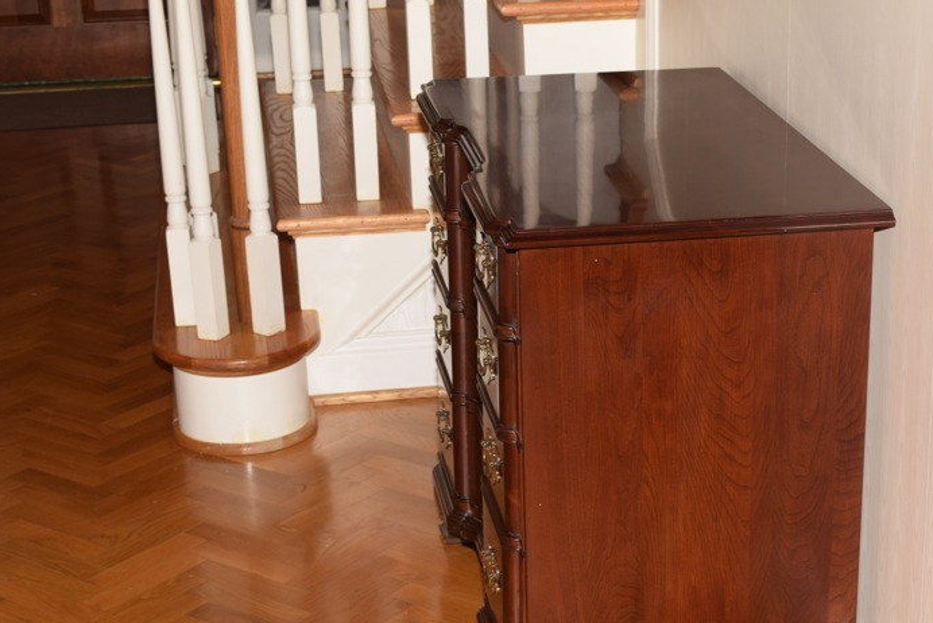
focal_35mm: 78
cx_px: 634
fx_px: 2022
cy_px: 447
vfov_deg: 17.4
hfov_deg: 25.8
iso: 100
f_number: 8
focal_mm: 36
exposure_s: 1/60
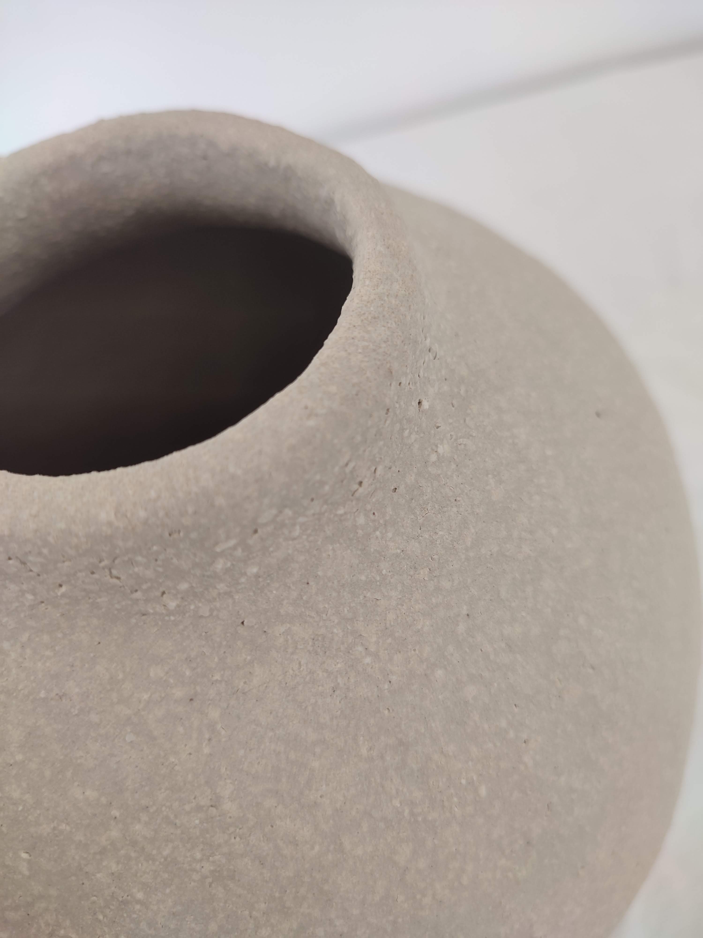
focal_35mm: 25
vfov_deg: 69.4
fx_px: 677
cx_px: 352
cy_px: 469
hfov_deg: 54.9
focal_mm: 6.04
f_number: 1.9
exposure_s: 1/50
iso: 185
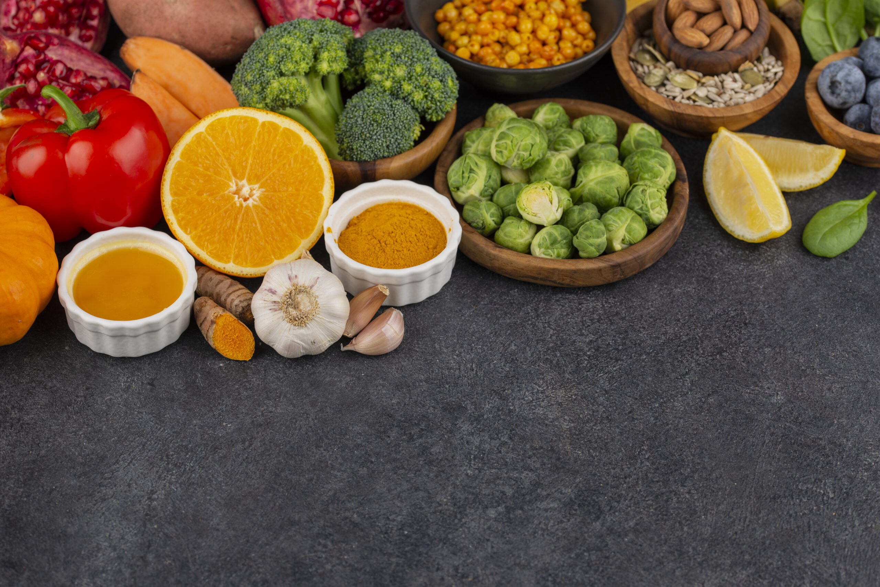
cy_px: 294
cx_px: 440
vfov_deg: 13.1
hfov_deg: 19.4
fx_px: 2568
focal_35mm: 105
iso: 100
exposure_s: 1/100
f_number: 9
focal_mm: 105
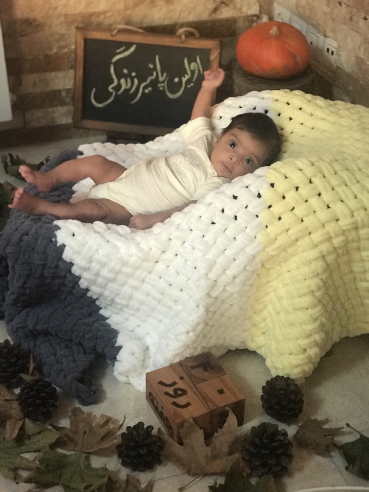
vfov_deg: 33.8
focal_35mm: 57
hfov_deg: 25.7
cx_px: 184
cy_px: 246
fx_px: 810
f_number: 2.8
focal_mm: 6.6
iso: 500
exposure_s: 1/50
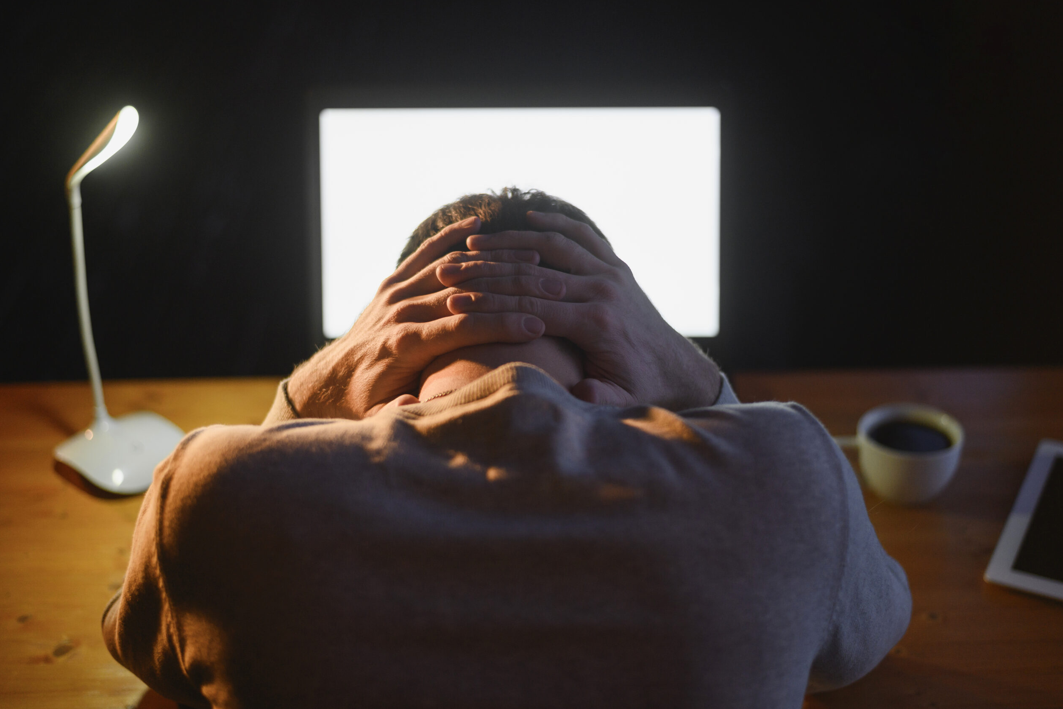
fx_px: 1506
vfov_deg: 26.5
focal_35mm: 51
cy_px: 349
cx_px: 542
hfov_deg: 38.9
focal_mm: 50
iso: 500
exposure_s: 1/80
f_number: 1.8
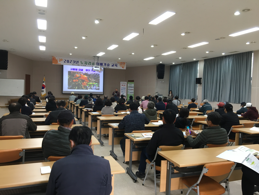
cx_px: 130
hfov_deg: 61.7
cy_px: 98
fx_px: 217
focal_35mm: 29
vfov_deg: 48.2
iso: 80
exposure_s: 1/30
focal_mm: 4.15
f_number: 2.2
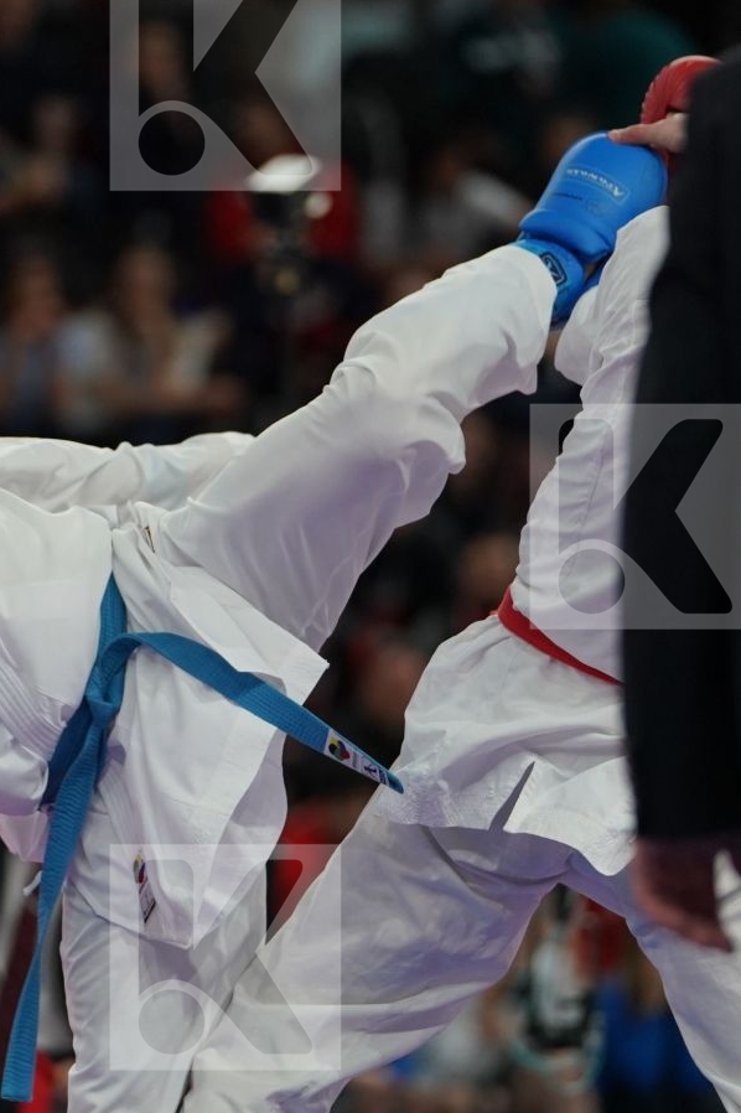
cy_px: 517
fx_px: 11277
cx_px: 226
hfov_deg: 3.8
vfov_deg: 5.6
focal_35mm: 365
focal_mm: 182
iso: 1600
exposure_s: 1/1000
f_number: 2.8
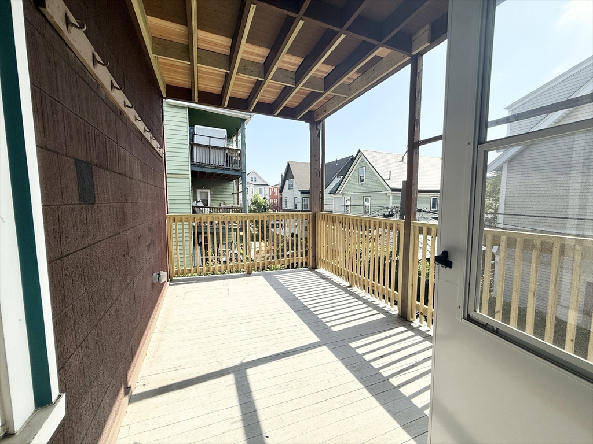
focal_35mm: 14
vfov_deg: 85.7
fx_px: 240
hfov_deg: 102.1
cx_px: 296
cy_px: 222
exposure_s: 1/1698
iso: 50
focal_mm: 2.22
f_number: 2.2
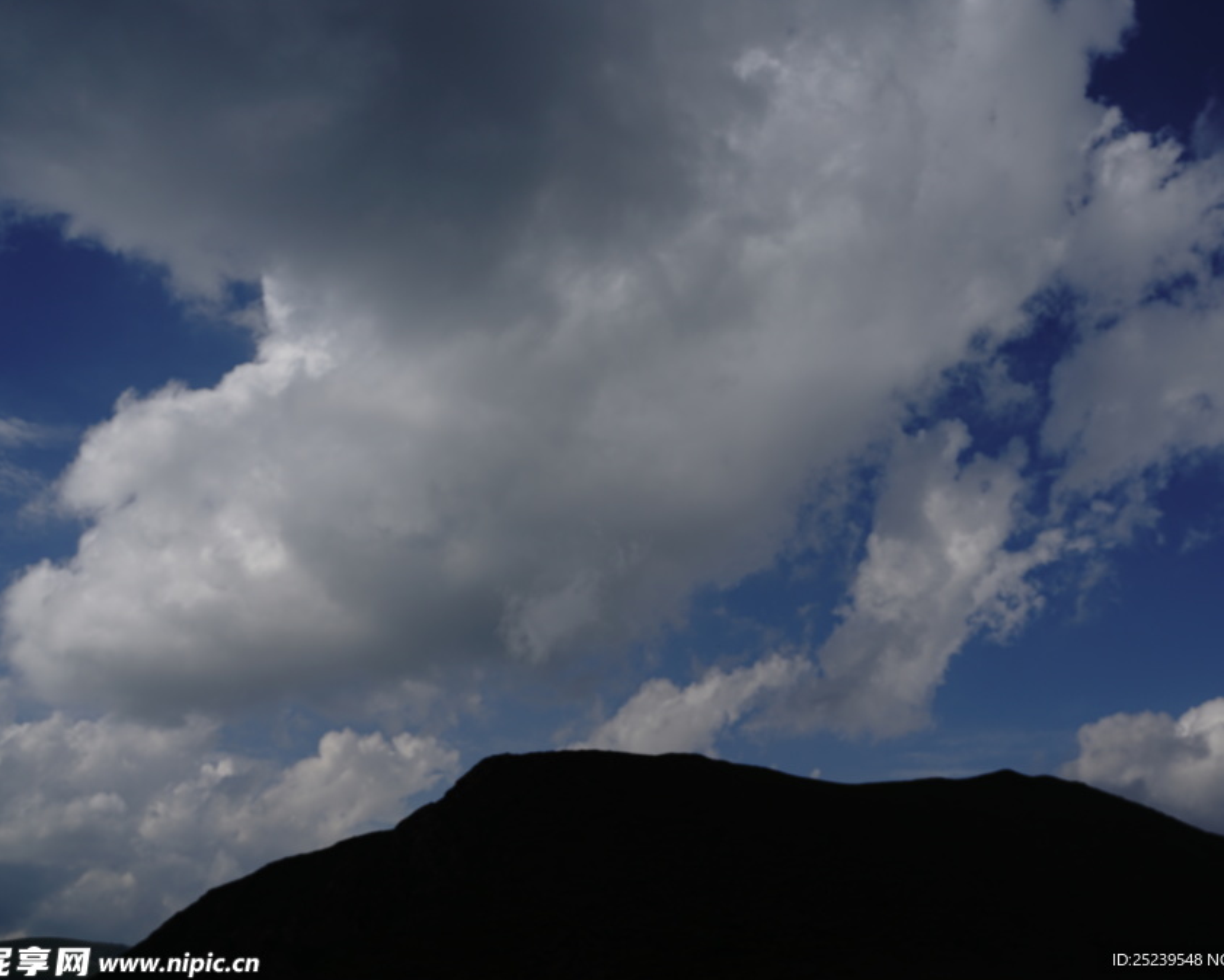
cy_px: 491
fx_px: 1159
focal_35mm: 32
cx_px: 697
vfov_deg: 45.8
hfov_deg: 55.5
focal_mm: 28
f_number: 4.5
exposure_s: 1/1600
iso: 50
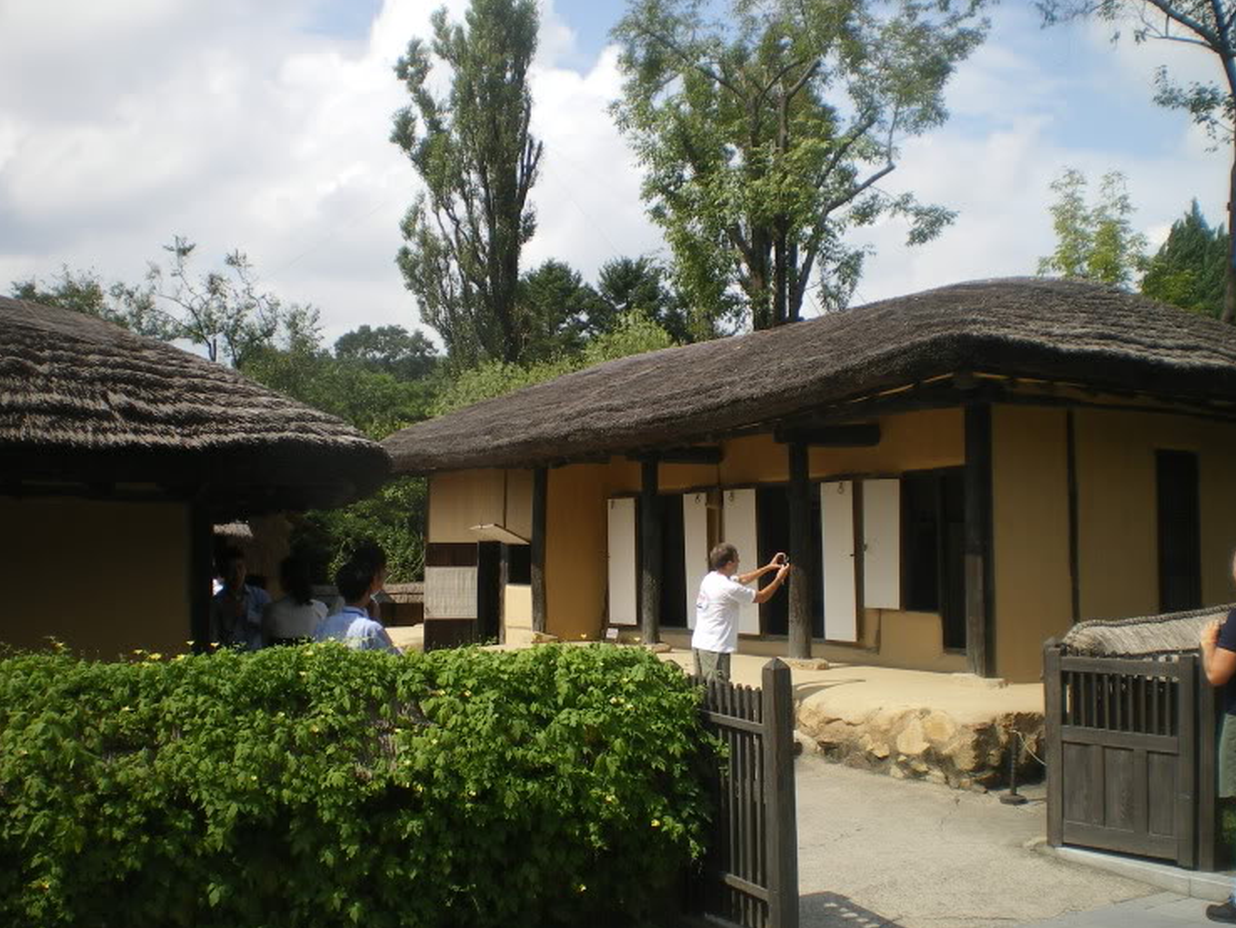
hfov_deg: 47.8
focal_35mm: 39
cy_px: 436
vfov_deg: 36.8
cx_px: 611
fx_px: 1393
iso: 50
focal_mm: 6.3
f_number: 4.6
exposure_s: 1/400
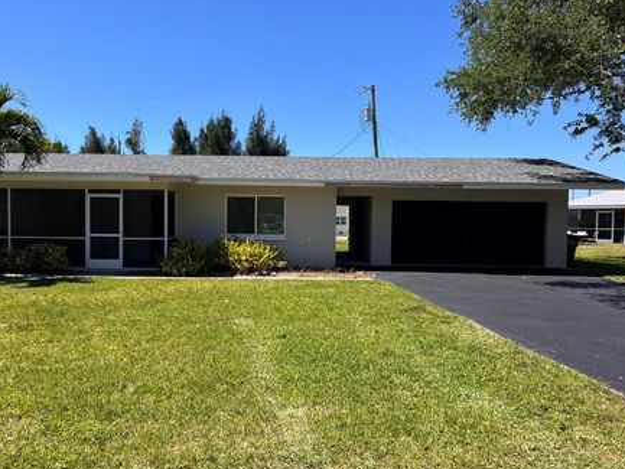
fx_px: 542
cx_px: 290
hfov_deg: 59.9
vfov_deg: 46.8
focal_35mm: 30
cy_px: 240
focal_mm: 5.7
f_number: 1.5
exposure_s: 1/3077
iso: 50
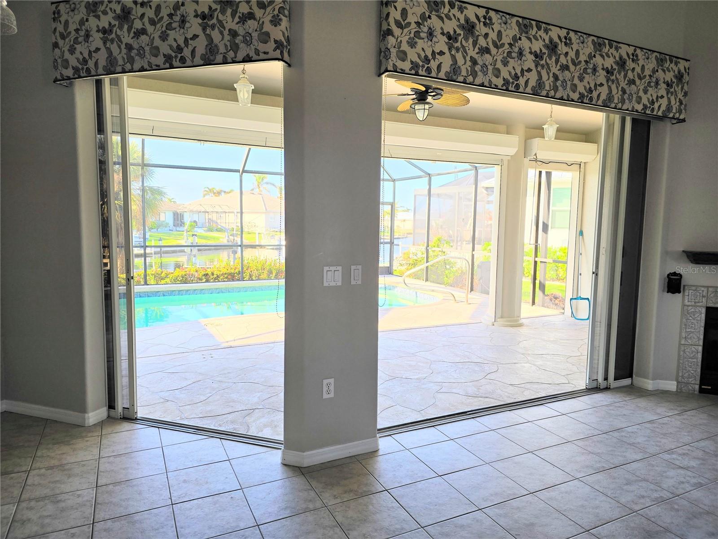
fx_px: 477
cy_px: 270
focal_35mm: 23
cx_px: 359
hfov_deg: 73.9
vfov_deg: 58.9
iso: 16
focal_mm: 6.3
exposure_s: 1/180
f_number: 1.7
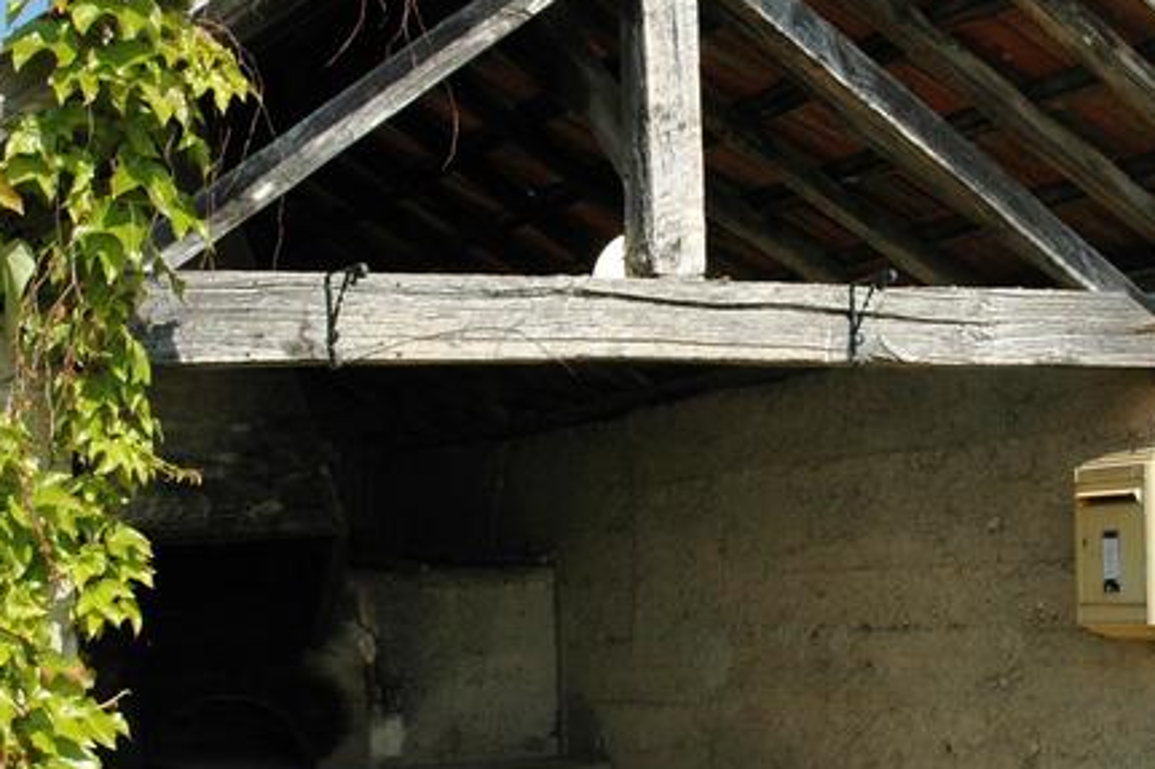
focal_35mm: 69
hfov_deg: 29.3
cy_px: 442
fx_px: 2213
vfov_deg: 19.7
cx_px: 598
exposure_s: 1/320
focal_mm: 22
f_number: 9
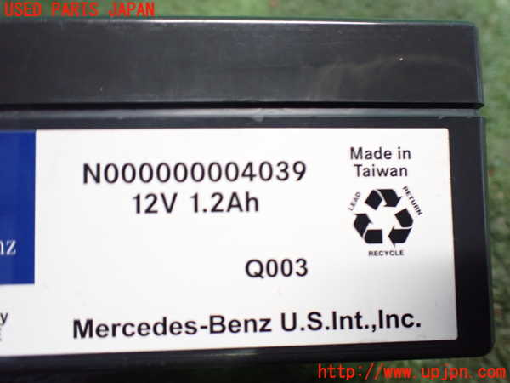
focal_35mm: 30
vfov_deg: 46.8
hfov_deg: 60.0
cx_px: 255
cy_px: 192
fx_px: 442
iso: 800
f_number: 2.3
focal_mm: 5.4
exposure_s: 1/50
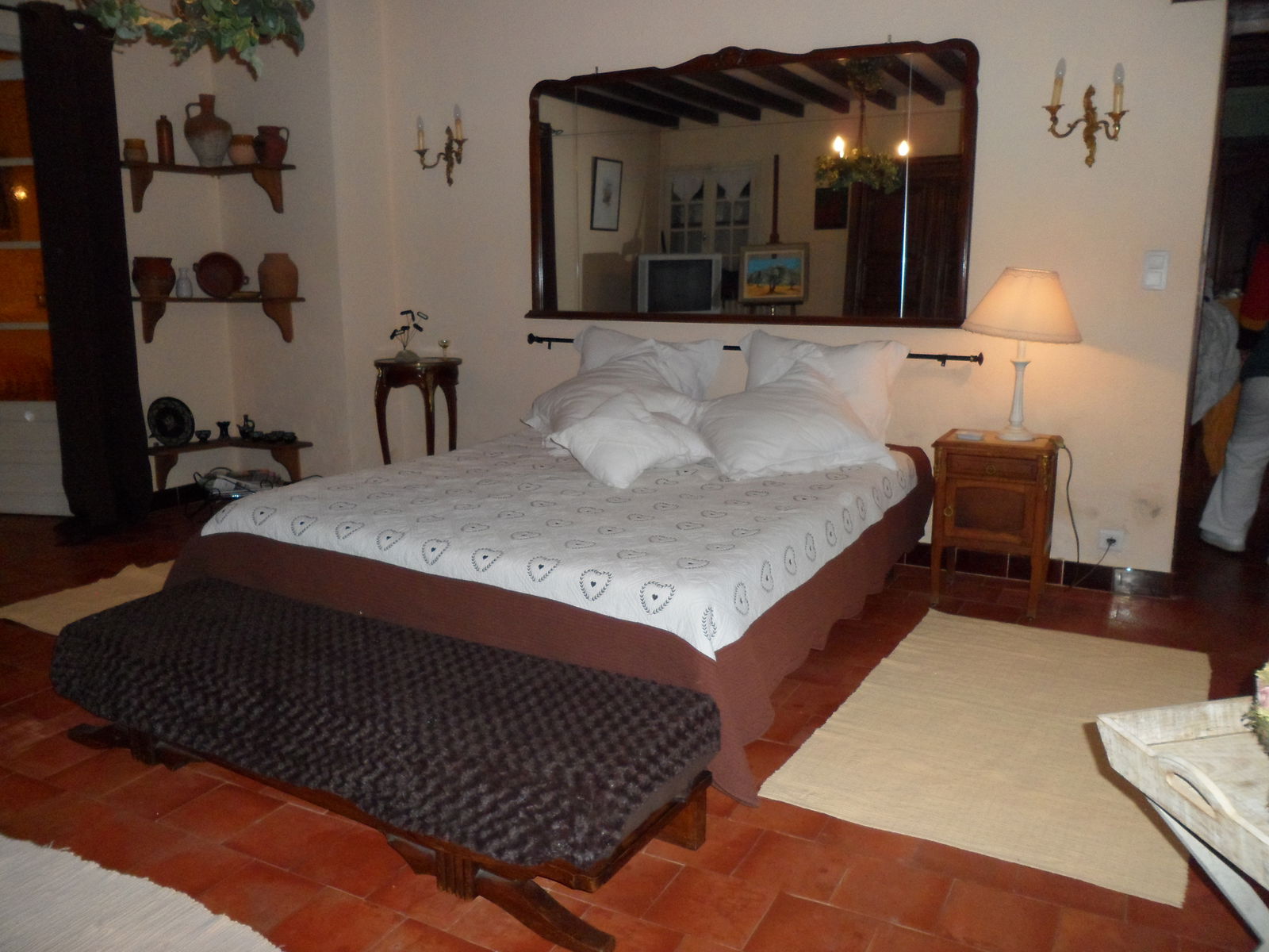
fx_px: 990
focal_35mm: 27
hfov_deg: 65.3
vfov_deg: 51.4
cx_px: 634
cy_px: 476
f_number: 3.5
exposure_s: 1/45
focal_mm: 4.9
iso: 320
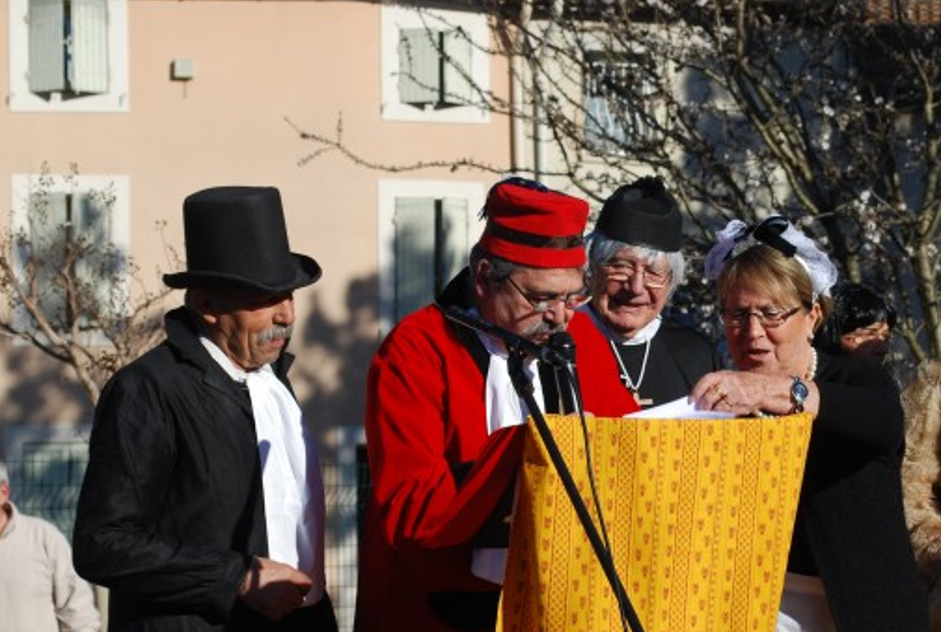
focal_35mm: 95
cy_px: 364
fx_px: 2488
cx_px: 550
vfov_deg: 14.5
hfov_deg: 21.4
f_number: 9
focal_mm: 50
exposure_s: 1/320
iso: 100
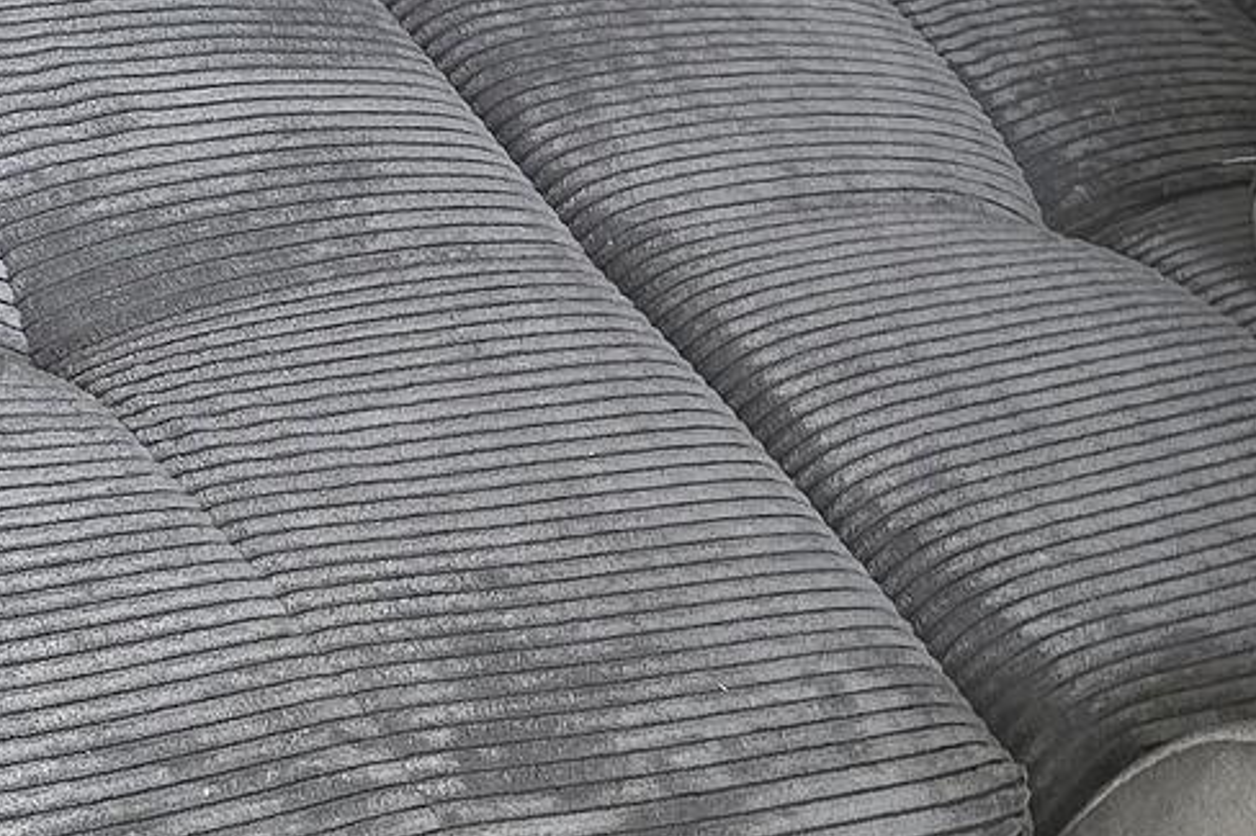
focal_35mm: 98
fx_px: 3418
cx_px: 461
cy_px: 568
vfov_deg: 13.9
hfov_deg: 20.8
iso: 160
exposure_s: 1/20
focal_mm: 6.3
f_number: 1.7
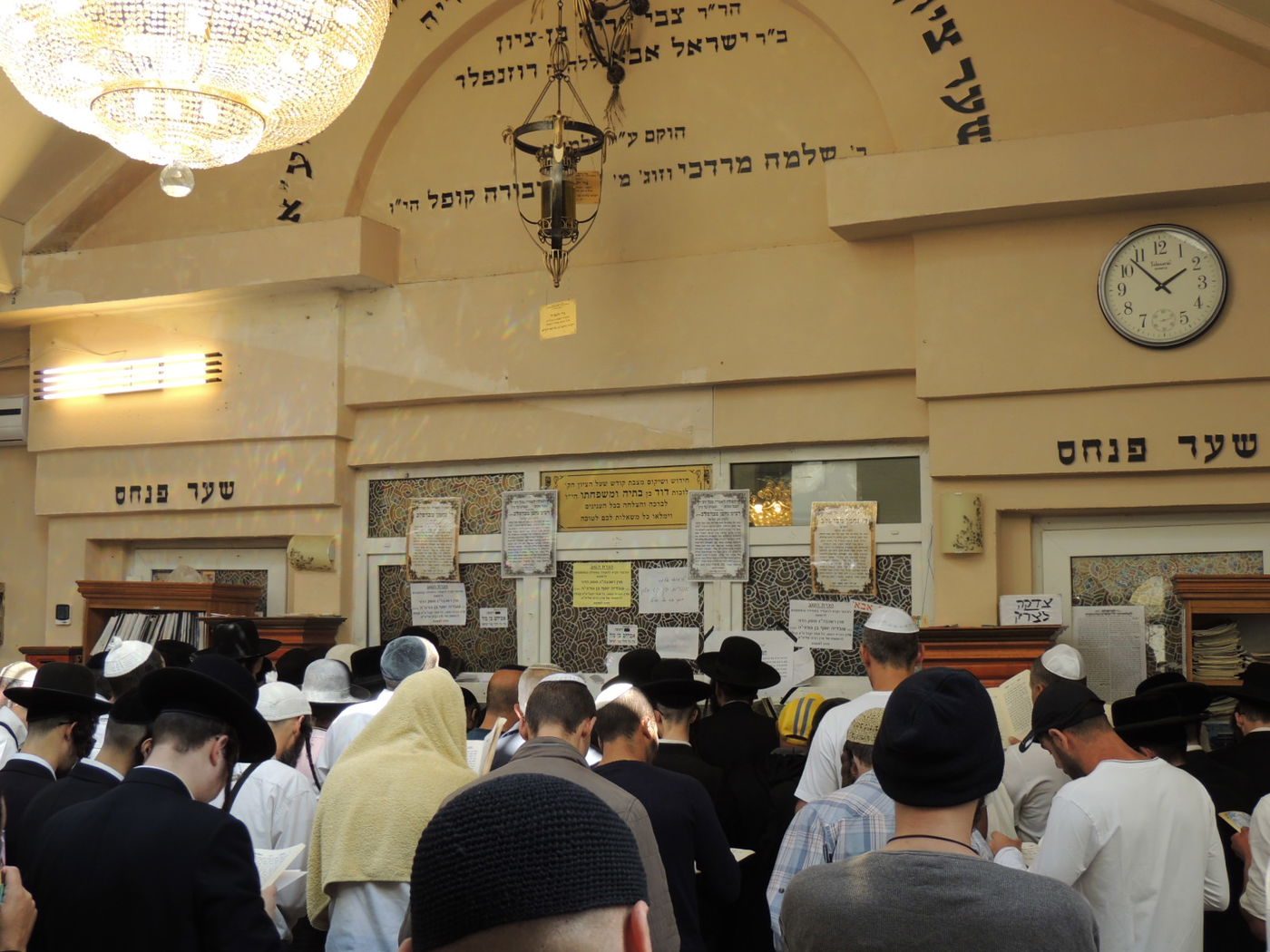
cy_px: 476
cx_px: 635
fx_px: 1578
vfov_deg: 33.6
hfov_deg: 43.9
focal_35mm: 43
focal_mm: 7.6
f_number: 3.4
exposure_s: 1/100
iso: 100
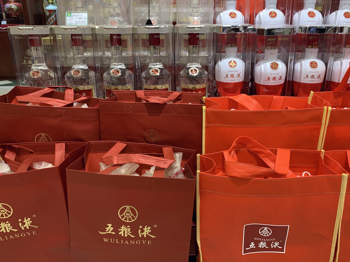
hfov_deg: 58.3
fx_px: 313
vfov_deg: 45.4
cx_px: 182
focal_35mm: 31
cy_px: 127
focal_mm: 4.25
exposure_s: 1/50
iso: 125
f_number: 1.8
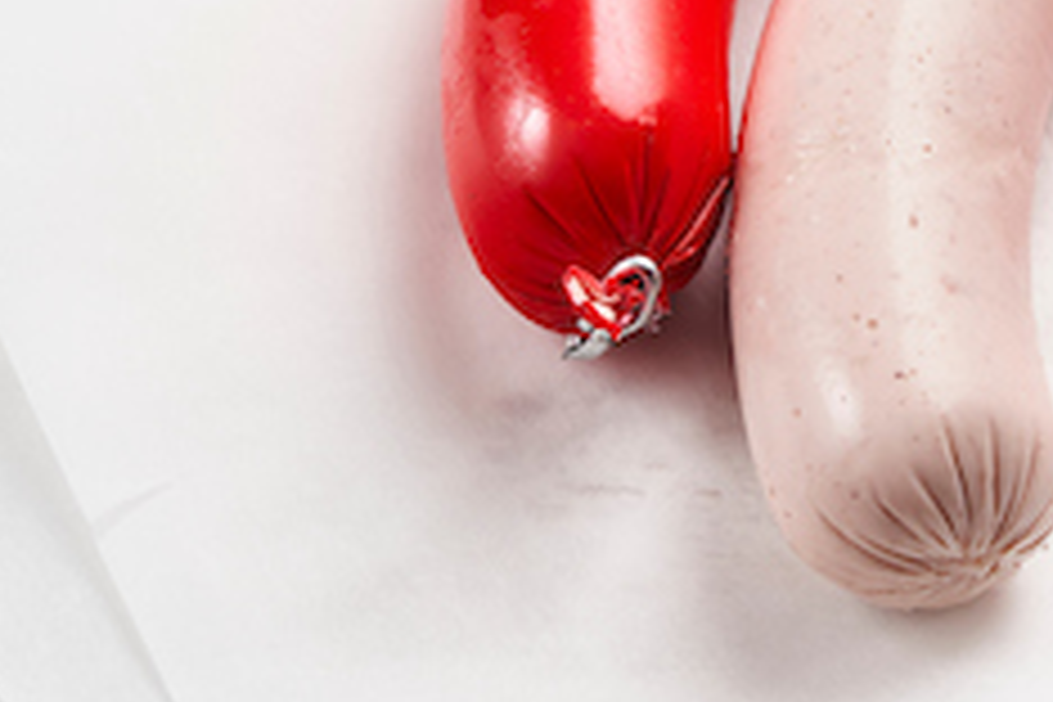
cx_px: 1287
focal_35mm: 231
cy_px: -4
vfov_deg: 5.9
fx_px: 6756
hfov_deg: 8.8
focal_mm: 90
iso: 200
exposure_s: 1/125
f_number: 8
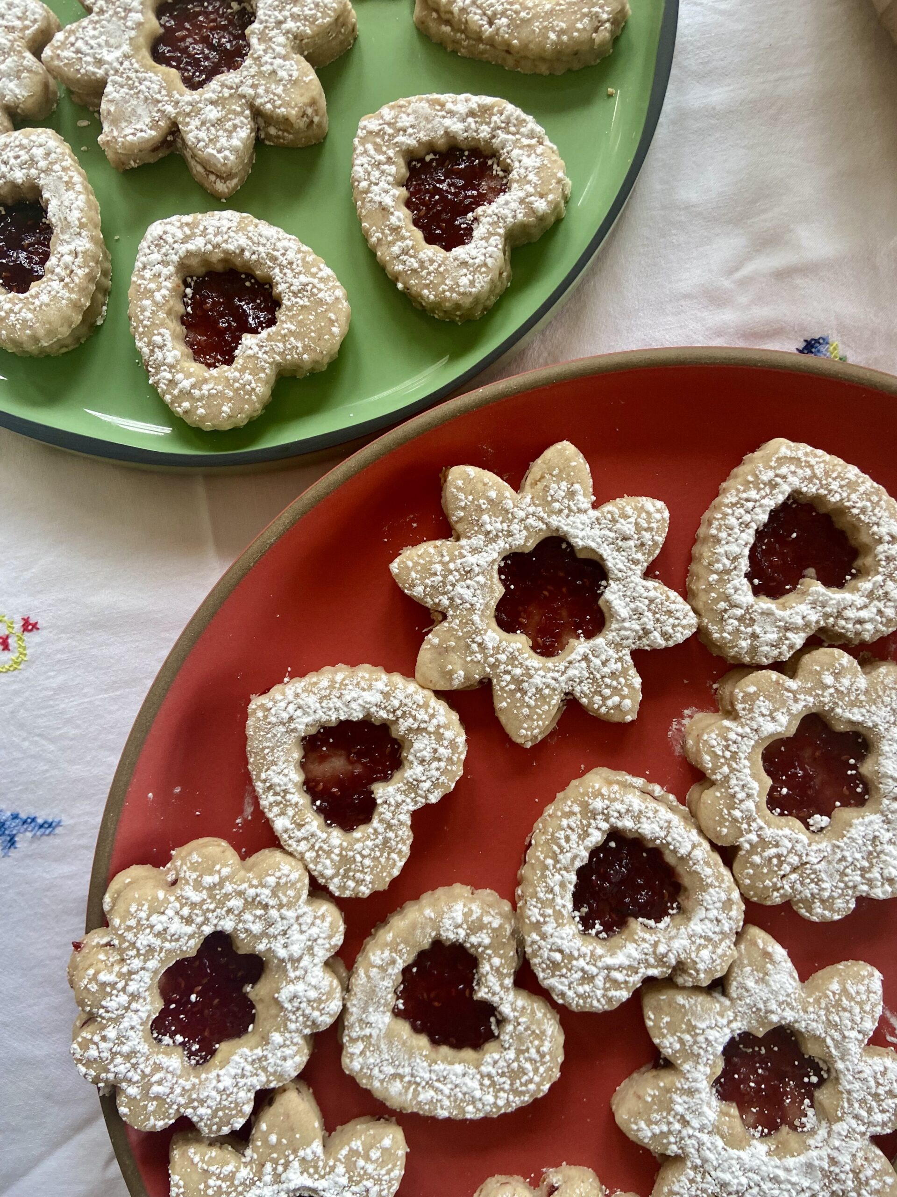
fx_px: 898
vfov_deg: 67.3
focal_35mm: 26
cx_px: 448
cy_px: 598
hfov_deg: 53.1
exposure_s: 1/120
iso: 80
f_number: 1.8
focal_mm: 4.25
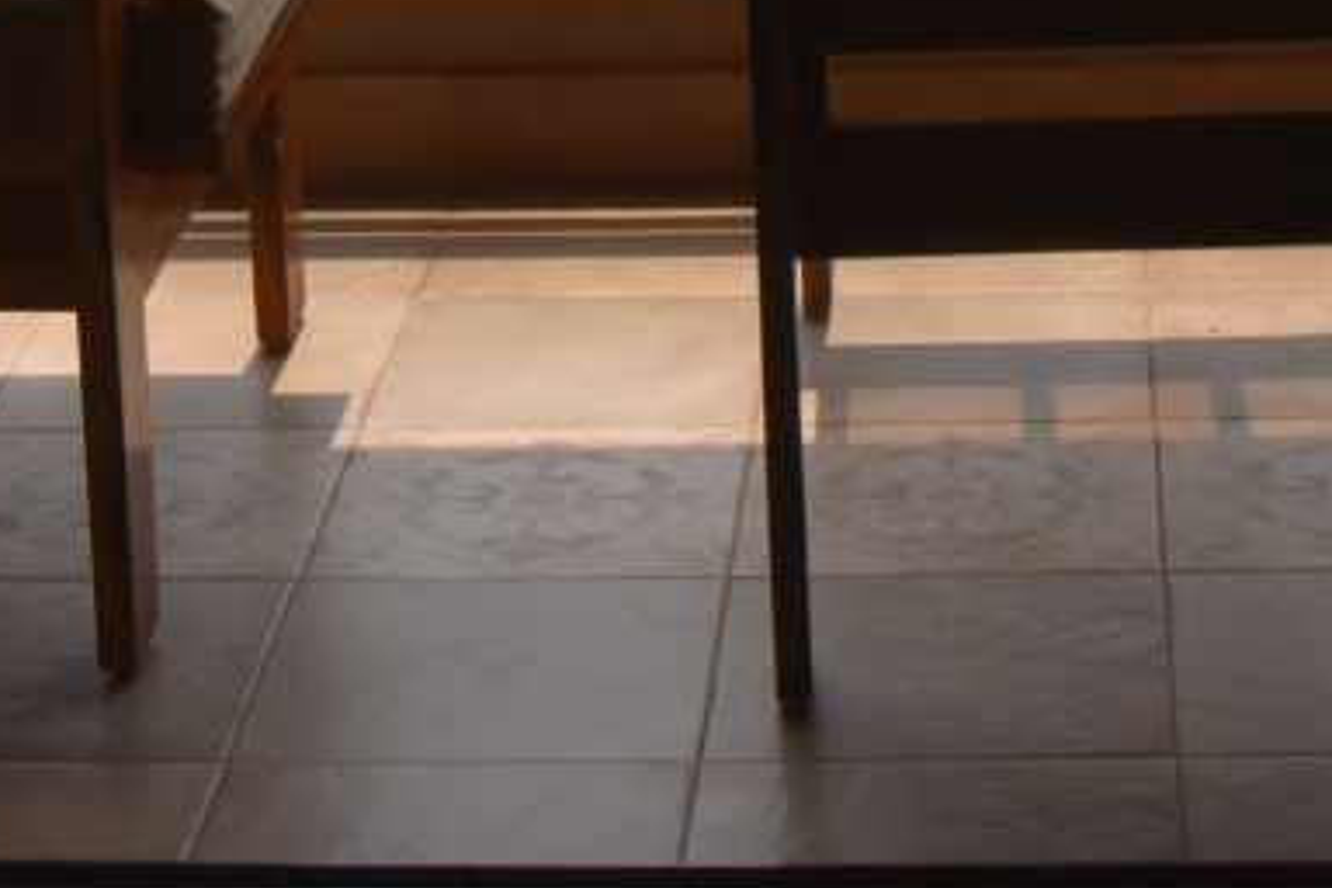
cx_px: 871
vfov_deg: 10.1
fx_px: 4625
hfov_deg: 16.4
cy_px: -931
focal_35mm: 125
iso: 1250
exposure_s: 1/80
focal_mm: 24
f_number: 10
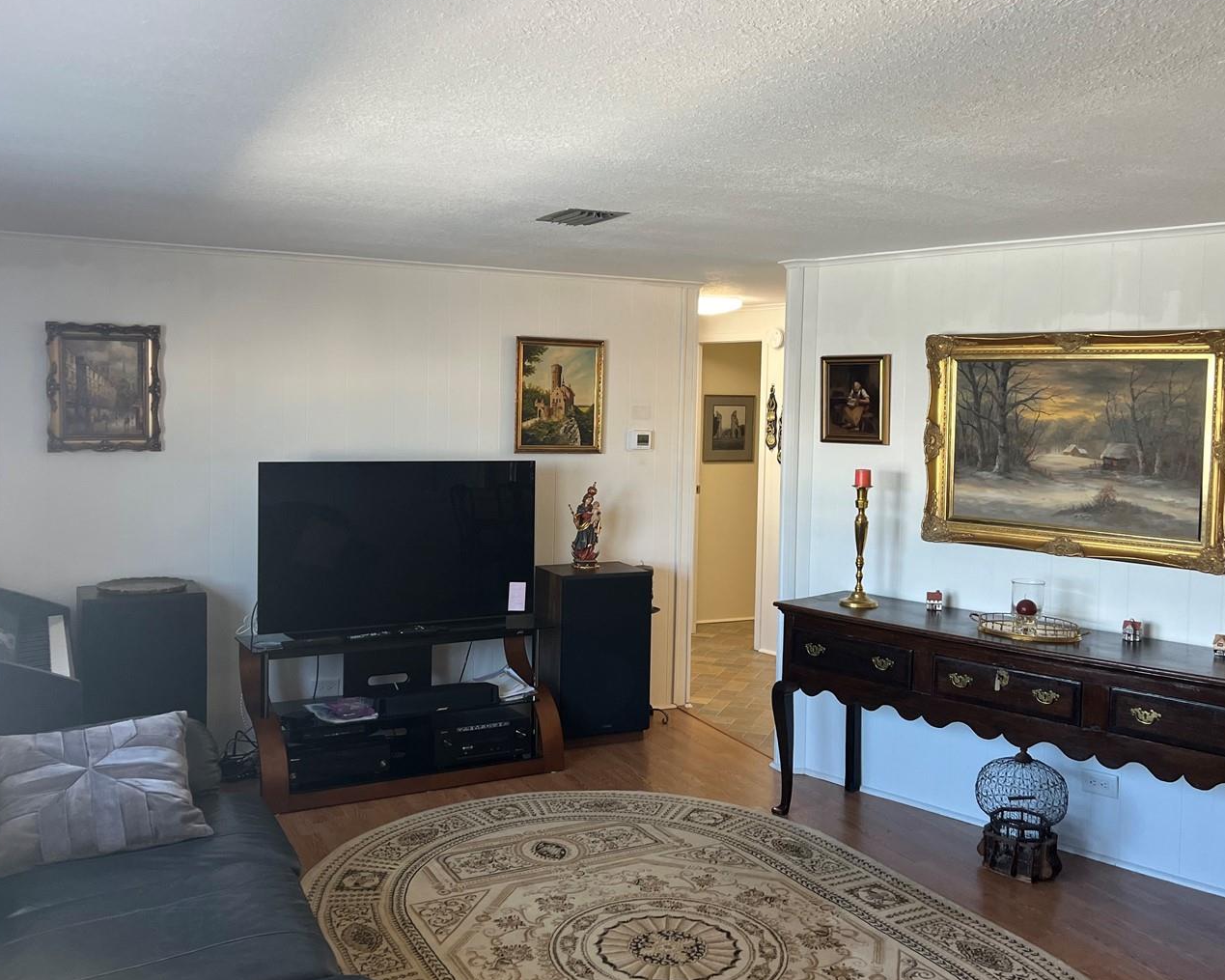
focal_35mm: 32
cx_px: 622
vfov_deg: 45.8
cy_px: 472
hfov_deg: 55.7
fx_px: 1160
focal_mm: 5.1
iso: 125
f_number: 1.6
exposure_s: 1/120
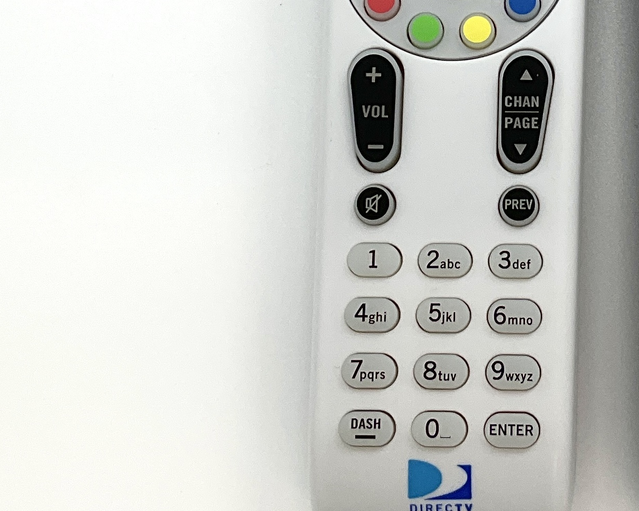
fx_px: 1607
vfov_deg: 17.4
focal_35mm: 85
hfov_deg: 22.0
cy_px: -64
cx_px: 562
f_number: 1.8
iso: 20
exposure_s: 1/158
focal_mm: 3
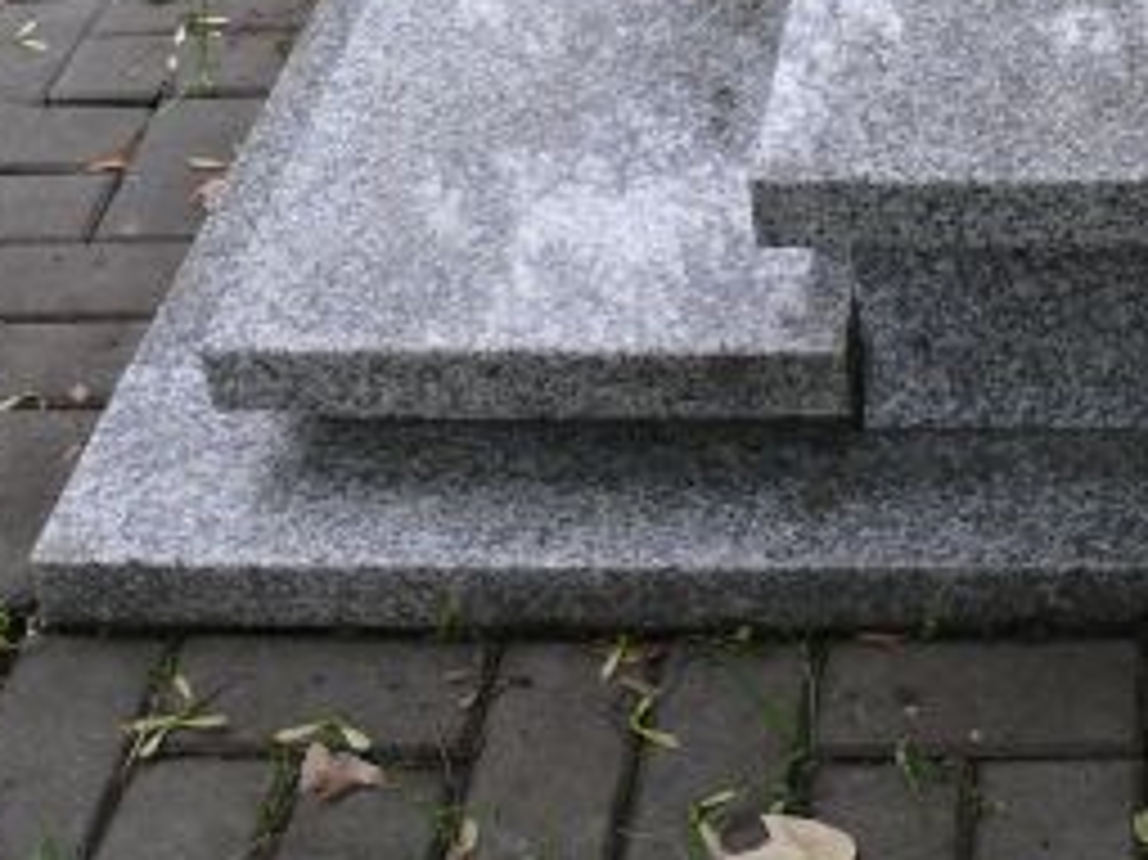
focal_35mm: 88
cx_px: 1265
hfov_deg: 21.1
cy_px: -135
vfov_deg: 16.2
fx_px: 2917
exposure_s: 1/60
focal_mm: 7.4
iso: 100
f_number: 2.8
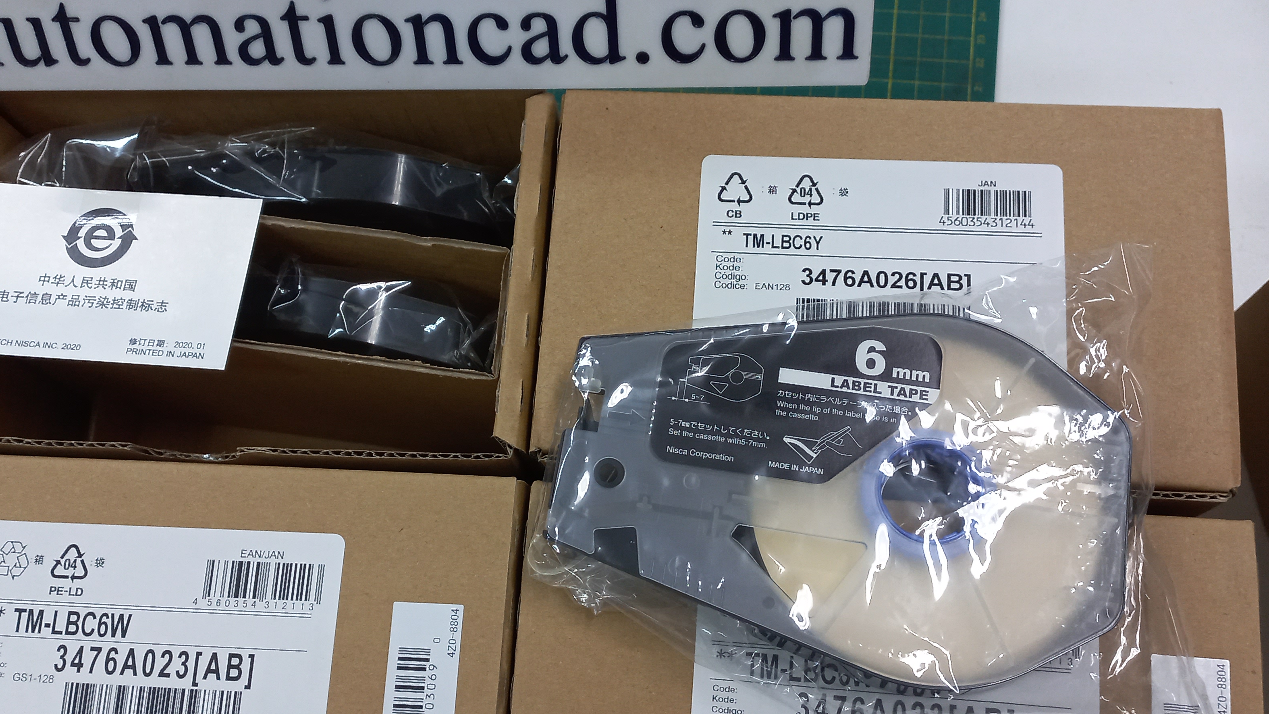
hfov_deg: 50.5
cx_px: 646
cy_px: 338
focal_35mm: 40
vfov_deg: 29.7
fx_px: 1346
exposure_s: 1/49
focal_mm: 4.6
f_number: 1.8
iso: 160
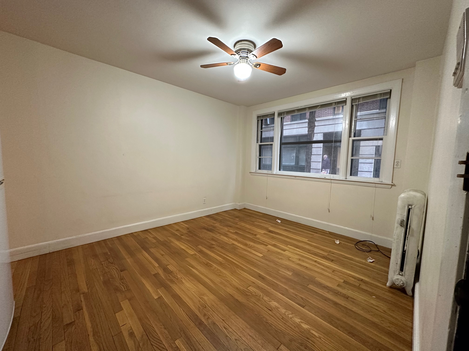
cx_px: 234
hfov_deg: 102.1
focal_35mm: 14
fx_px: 190
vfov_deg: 85.7
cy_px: 176
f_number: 2.2
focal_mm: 2.22
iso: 400
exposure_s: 1/60
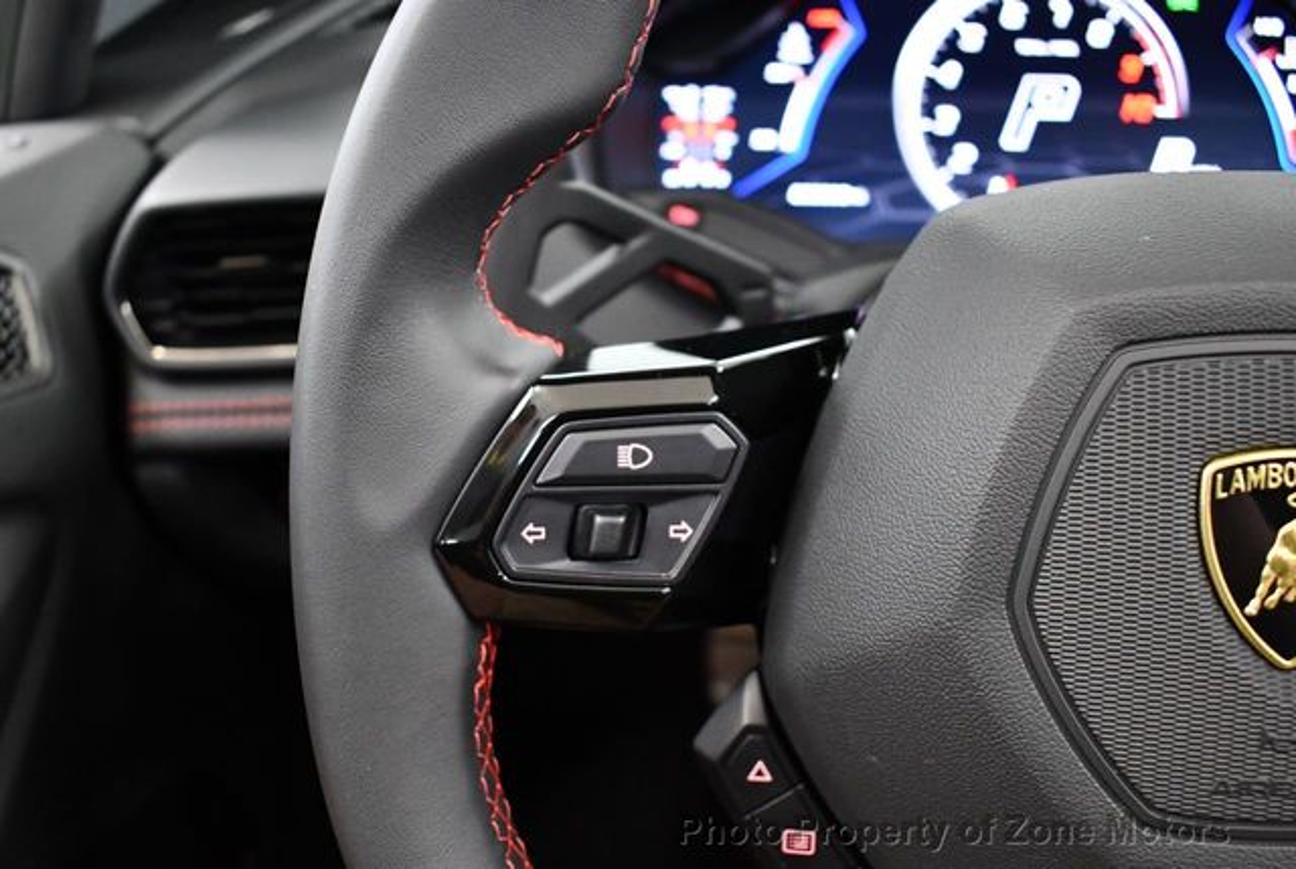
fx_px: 1298
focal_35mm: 36
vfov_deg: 37.0
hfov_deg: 53.1
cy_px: 434
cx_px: 648
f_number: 3.5
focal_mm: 18
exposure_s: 1/100
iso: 3200
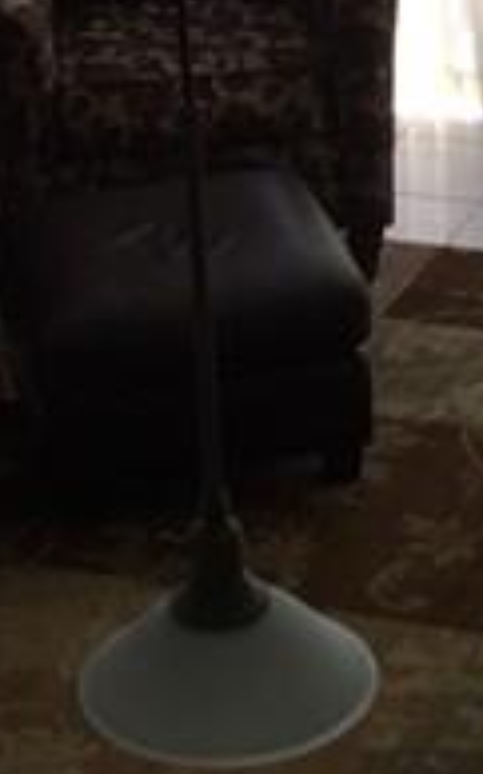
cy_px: 32
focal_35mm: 162
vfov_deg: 12.8
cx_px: 467
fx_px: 3417
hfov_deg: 8.1
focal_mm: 4.15
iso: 32
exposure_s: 1/40
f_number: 2.2
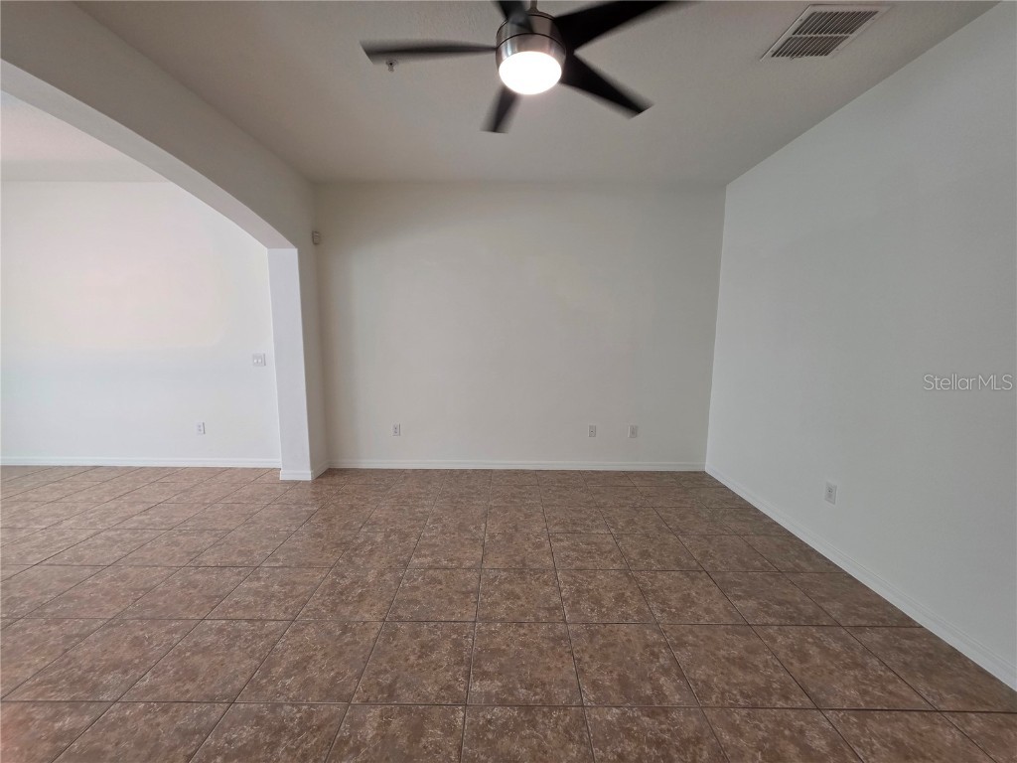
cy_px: 382
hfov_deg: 106.2
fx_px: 382
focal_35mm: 13
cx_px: 508
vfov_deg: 89.9
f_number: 1.9
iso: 160
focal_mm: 2.2
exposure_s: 1/60
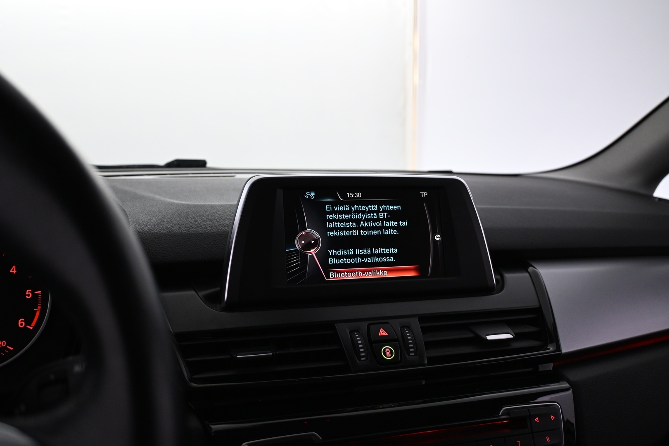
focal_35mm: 29
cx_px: 334
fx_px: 544
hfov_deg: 63.2
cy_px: 223
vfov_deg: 44.6
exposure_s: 1/50
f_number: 3.8
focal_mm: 19.5
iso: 800
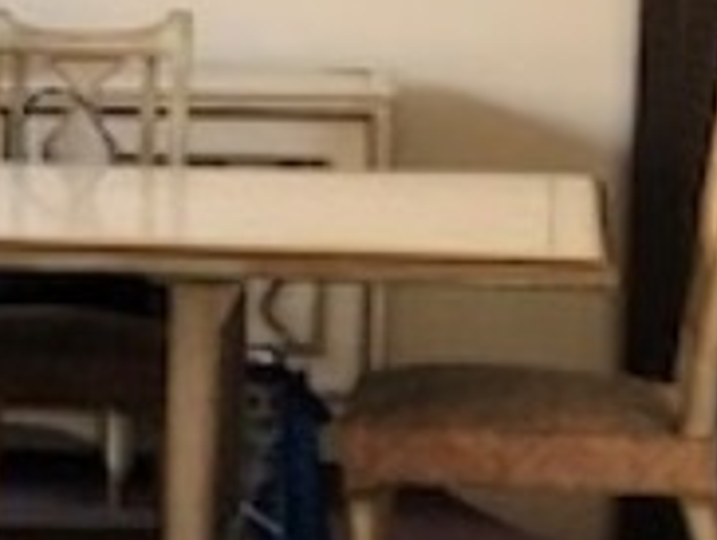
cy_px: 213
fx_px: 3401
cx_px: -1001
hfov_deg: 10.4
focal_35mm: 164
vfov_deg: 9.1
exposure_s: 1/24
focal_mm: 3.99
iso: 40
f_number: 1.8
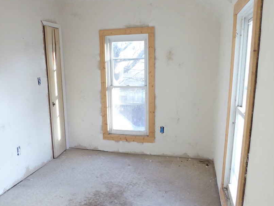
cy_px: 117
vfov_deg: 44.1
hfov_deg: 56.7
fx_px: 253
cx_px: 125
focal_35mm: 32
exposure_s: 1/40
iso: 400
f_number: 3.3
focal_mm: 4.3
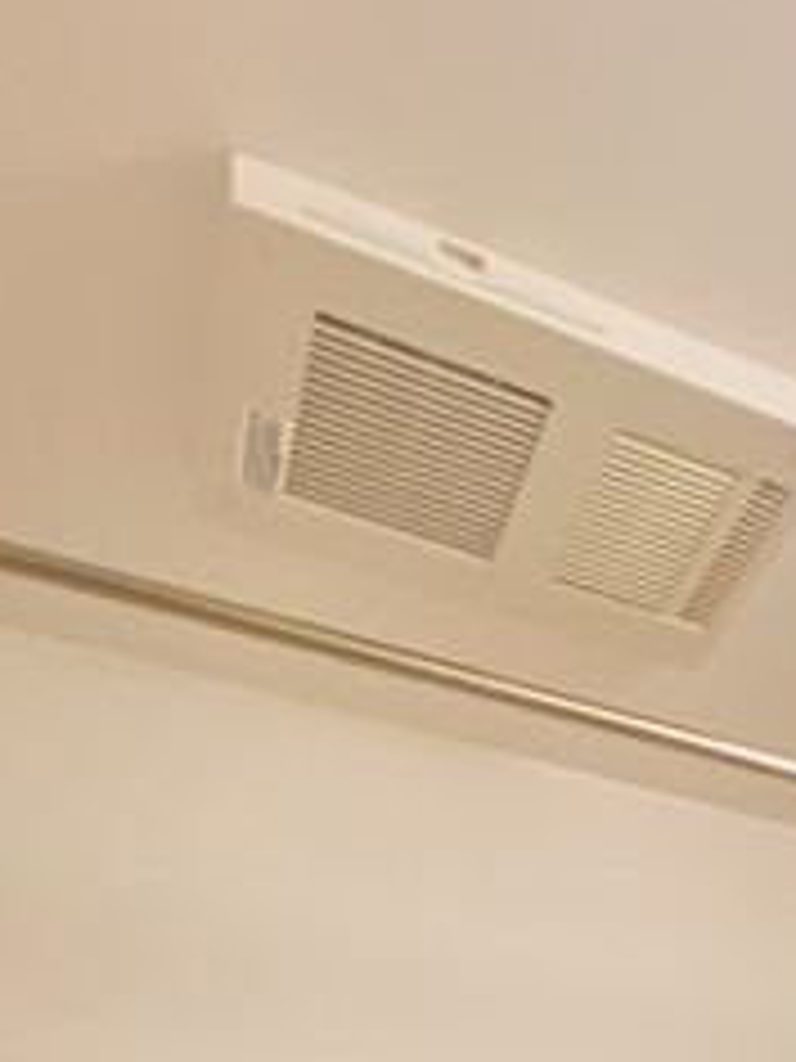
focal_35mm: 44
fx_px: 1349
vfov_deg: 27.3
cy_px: 1642
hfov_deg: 29.2
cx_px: 908
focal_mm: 1.54
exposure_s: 1/50
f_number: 2.4
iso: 200
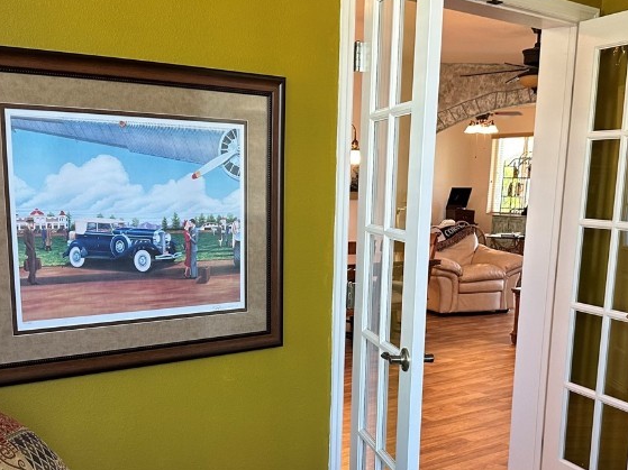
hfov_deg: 42.9
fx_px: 798
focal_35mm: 44
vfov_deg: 32.4
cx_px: 335
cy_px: 333
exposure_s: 1/60
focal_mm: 6.86
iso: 200
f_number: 1.78
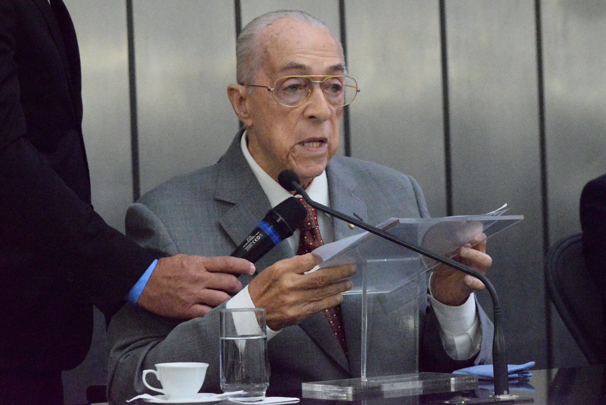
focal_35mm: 120
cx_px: 303
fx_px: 2022
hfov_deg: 17.0
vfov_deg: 11.4
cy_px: 202
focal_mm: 80
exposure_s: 1/400
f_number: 8
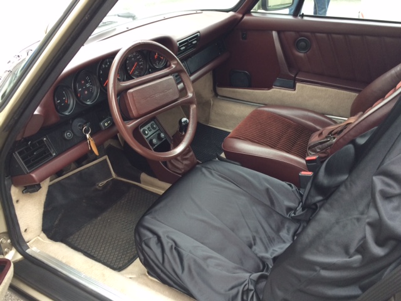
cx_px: 200
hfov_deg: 61.7
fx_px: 336
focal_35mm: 29
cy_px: 150
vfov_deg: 48.2
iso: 40
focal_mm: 4.15
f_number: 2.2
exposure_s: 1/40
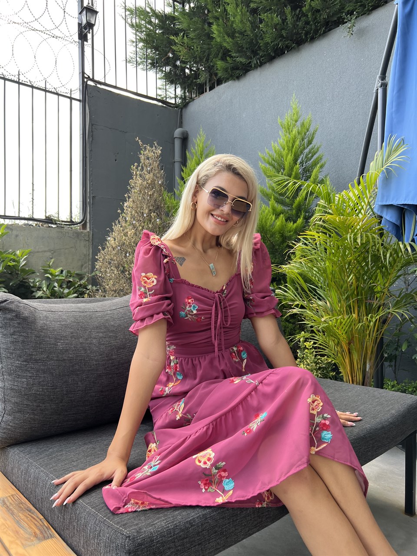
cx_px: 208
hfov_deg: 53.1
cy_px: 278
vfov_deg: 67.3
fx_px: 418
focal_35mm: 26
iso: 50
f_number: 1.5
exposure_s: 1/342
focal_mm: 5.7
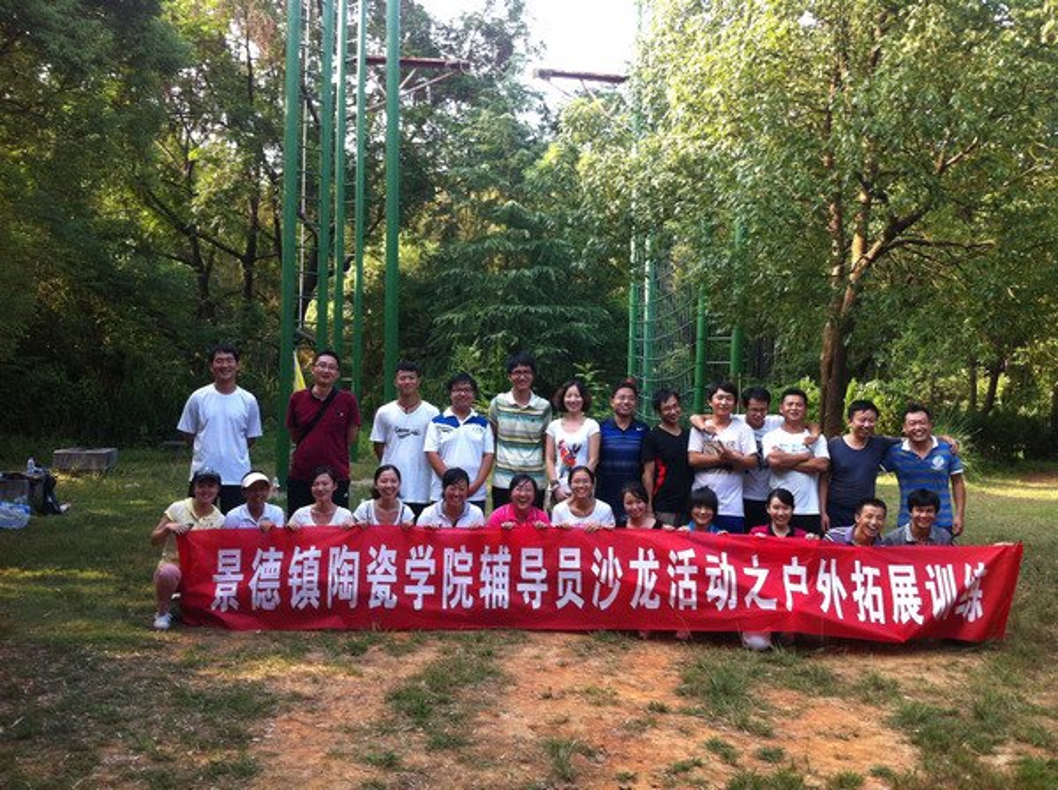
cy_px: 395
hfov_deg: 52.7
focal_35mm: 35
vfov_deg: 40.6
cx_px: 529
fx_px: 1068
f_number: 2.8
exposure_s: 1/133
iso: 80
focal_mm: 3.85
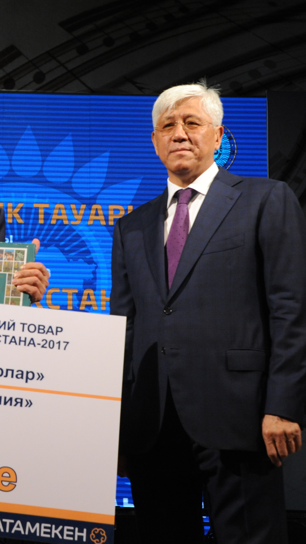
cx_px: -68
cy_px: 271
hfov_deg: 12.1
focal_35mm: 98
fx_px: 1413
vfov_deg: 21.8
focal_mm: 62
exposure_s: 1/160
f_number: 8
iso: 3200
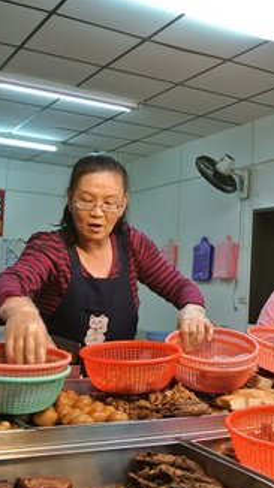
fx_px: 582
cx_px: 154
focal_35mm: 45
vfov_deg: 45.5
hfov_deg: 26.5
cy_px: 245
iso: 400
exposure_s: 1/80
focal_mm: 10.7
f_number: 3.5
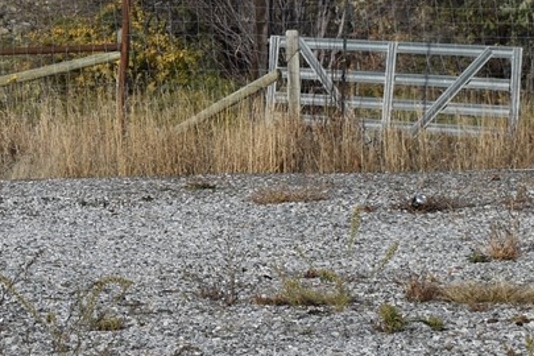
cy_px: 209
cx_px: -100
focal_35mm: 239
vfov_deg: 5.7
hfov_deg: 8.5
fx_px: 3545
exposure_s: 1/250
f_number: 8
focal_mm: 38
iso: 100
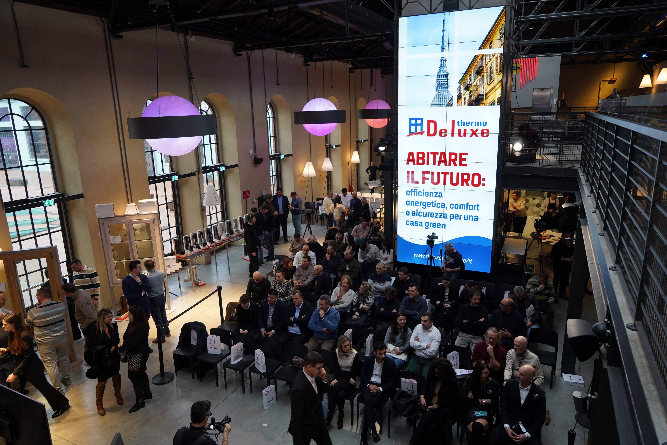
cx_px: 334
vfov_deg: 53.1
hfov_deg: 73.7
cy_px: 222
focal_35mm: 24
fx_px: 445
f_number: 4
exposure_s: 1/160
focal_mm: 24
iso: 1250
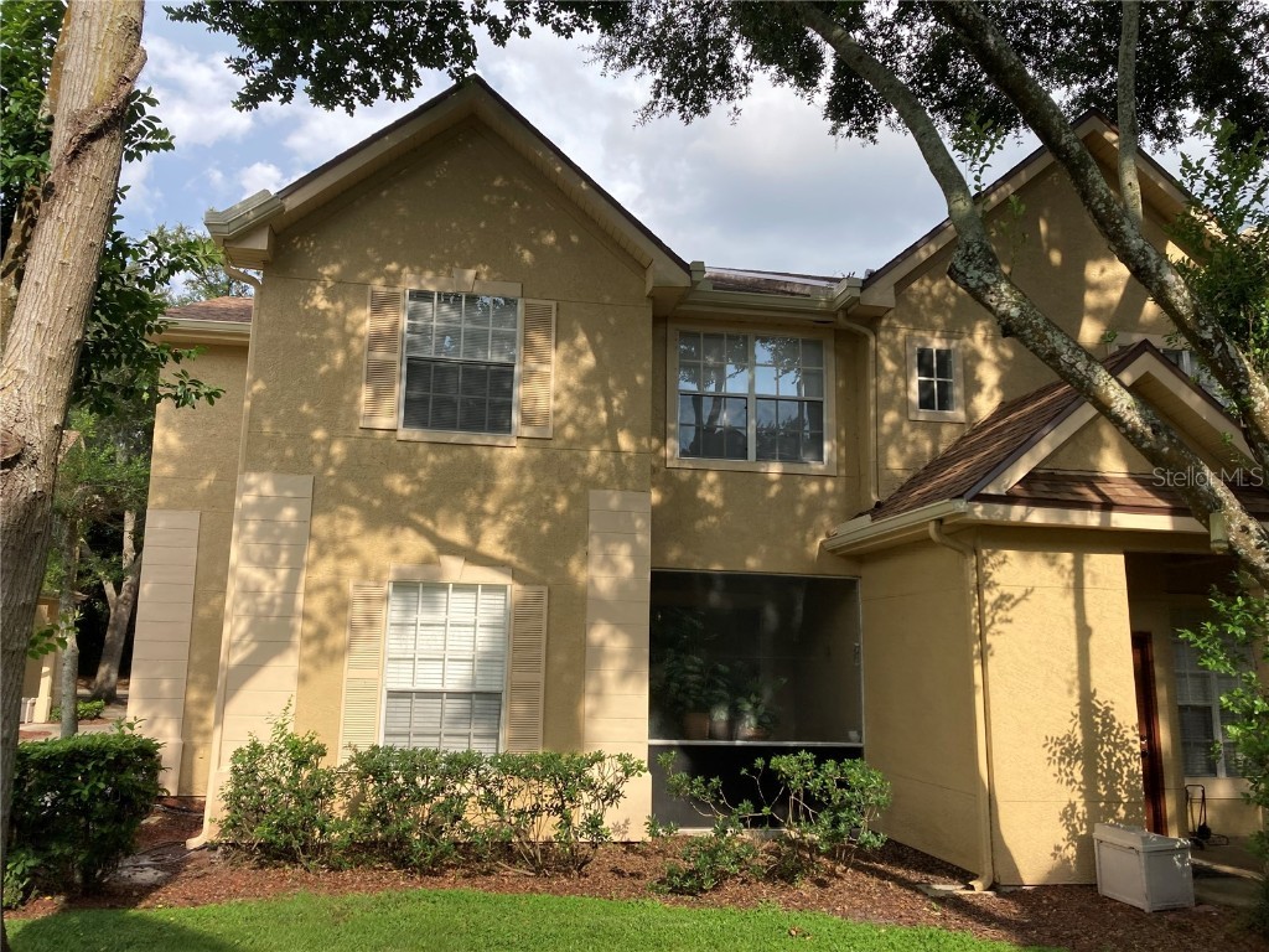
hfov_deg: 63.4
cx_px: 634
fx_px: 1026
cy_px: 476
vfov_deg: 49.7
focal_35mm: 28
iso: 20
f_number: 1.8
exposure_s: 1/1033
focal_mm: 3.99
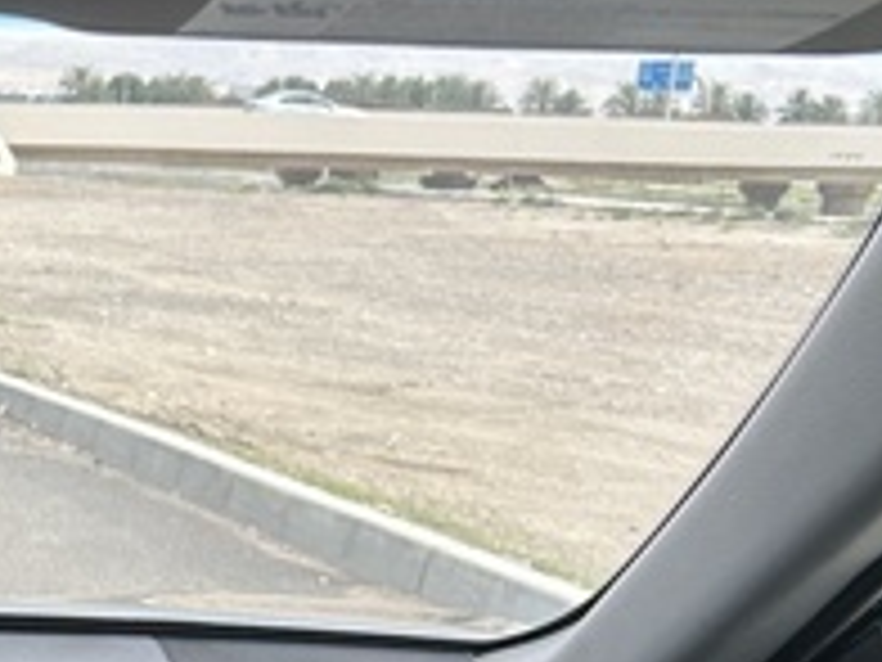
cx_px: -734
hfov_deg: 15.7
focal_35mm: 106
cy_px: 923
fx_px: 2701
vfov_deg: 13.3
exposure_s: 1/293
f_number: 1.5
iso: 40
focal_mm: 5.7
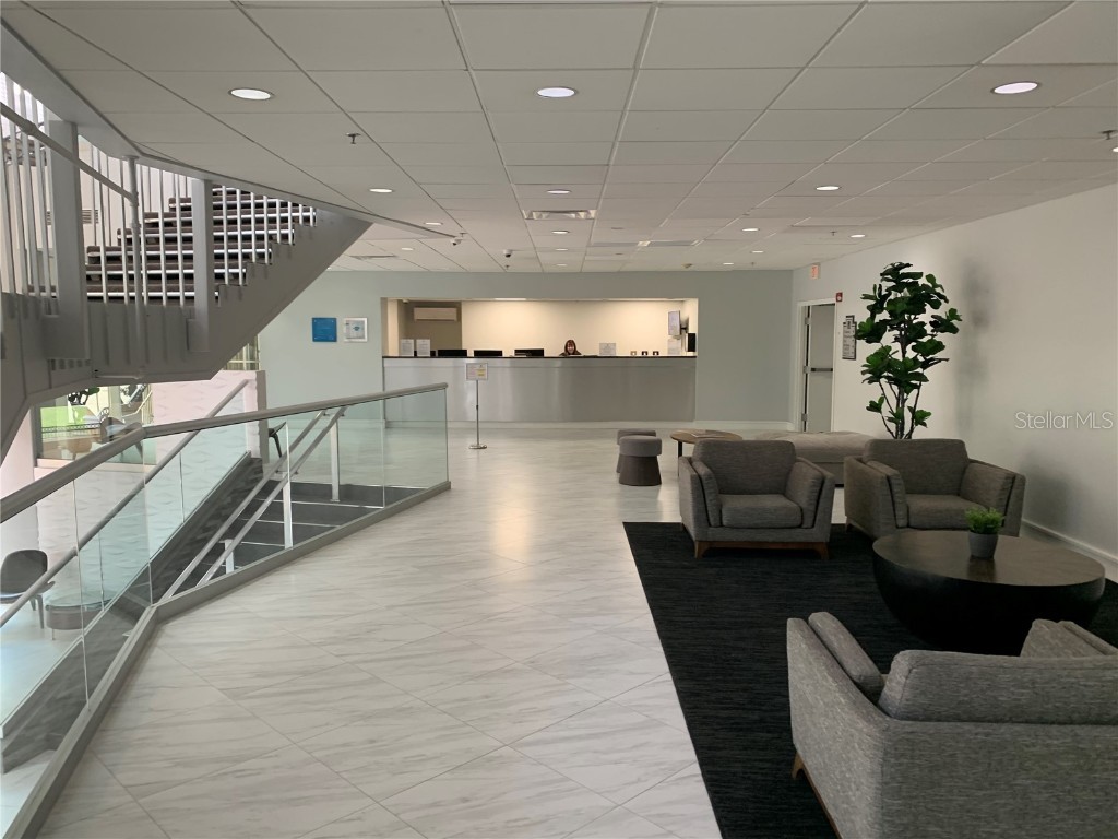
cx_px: 559
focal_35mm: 26
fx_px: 840
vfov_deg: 53.1
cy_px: 420
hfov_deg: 67.3
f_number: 1.8
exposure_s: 1/60
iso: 100
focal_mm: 4.25
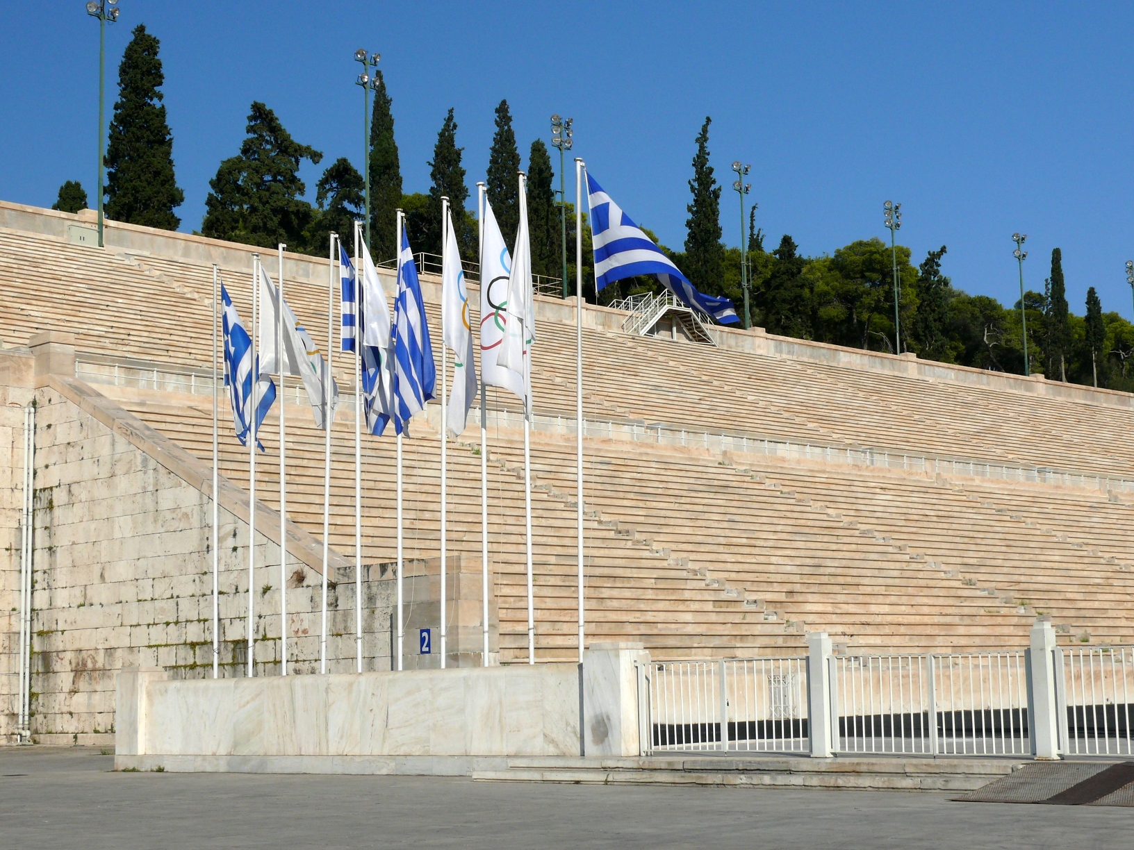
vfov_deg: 24.0
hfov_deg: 31.7
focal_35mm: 61
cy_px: 425
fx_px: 1998
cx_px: 567
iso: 100
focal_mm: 12
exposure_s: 1/500
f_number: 6.3
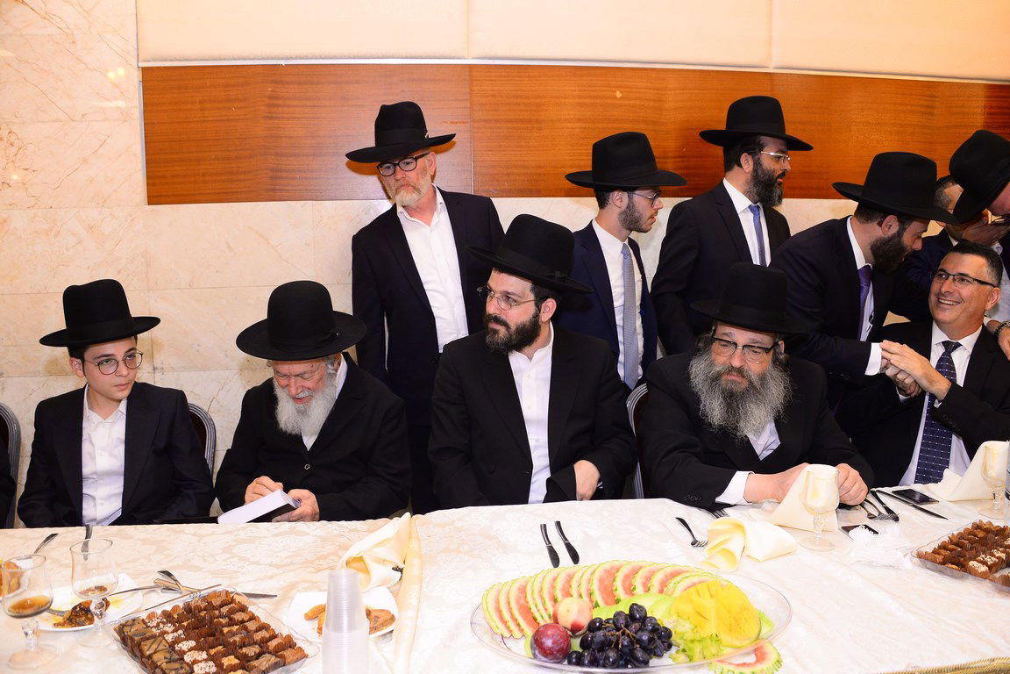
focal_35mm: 28
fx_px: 785
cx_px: 505
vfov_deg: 46.4
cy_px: 337
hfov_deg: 65.5
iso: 1600
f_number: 5.6
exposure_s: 1/100
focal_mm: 28
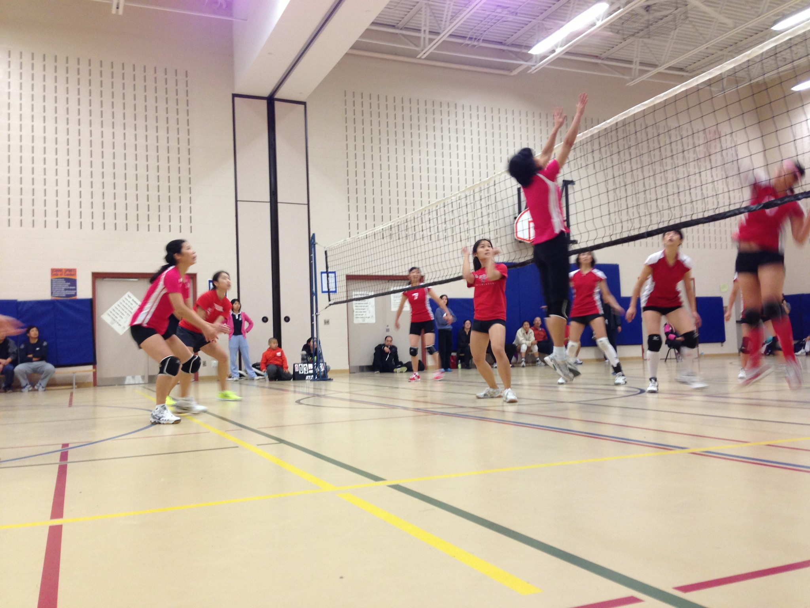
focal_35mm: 33
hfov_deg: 55.4
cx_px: 405
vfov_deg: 42.9
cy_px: 304
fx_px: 772
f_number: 2.4
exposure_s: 1/20
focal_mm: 4.13
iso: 100
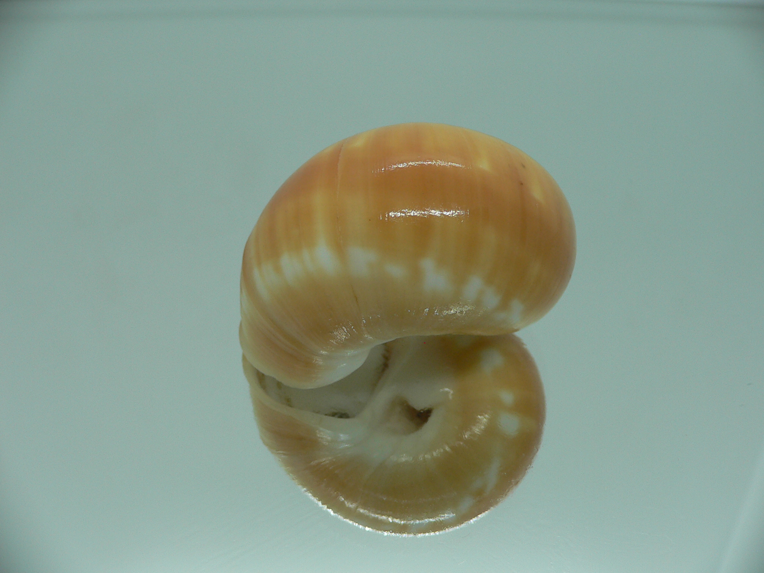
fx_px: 772
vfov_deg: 40.7
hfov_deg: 52.6
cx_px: 382
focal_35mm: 35
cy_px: 286
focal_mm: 4.6
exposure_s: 1/60
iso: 80
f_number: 2.8
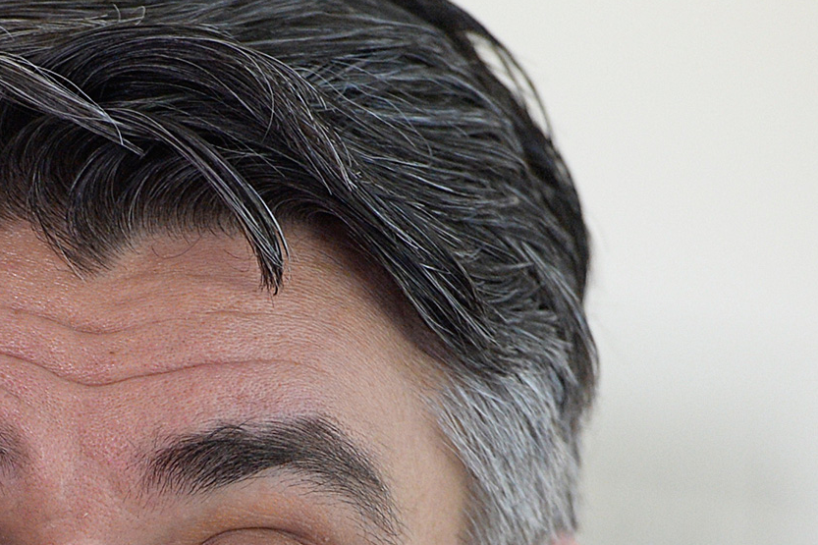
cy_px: 874
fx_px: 16356
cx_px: 181
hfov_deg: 2.9
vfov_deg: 1.9
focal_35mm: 720
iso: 2000
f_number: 3.2
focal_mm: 200
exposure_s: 1/400
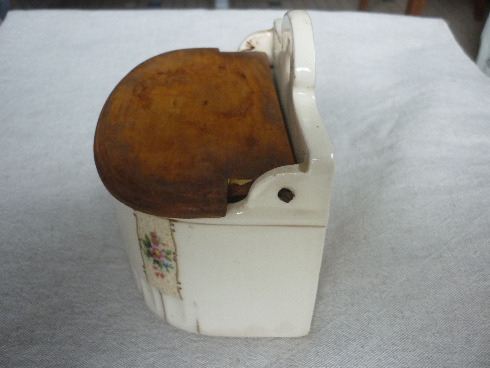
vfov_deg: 42.9
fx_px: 467
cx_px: 245
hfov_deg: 55.4
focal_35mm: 33
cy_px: 184
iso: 200
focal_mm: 5.5
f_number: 2.8
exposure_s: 1/30
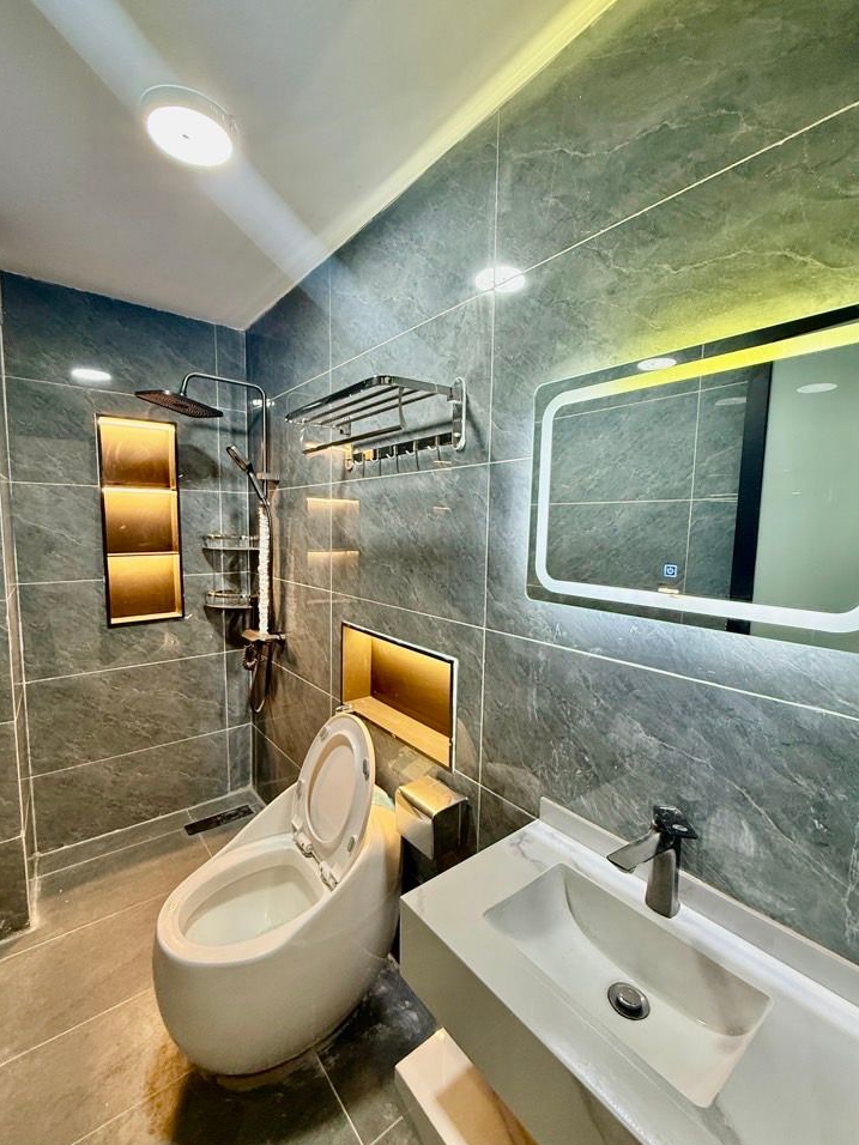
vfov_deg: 98.2
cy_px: 575
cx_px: 418
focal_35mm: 15
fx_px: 496
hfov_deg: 81.7
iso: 200
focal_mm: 2.22
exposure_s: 1/50
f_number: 2.2
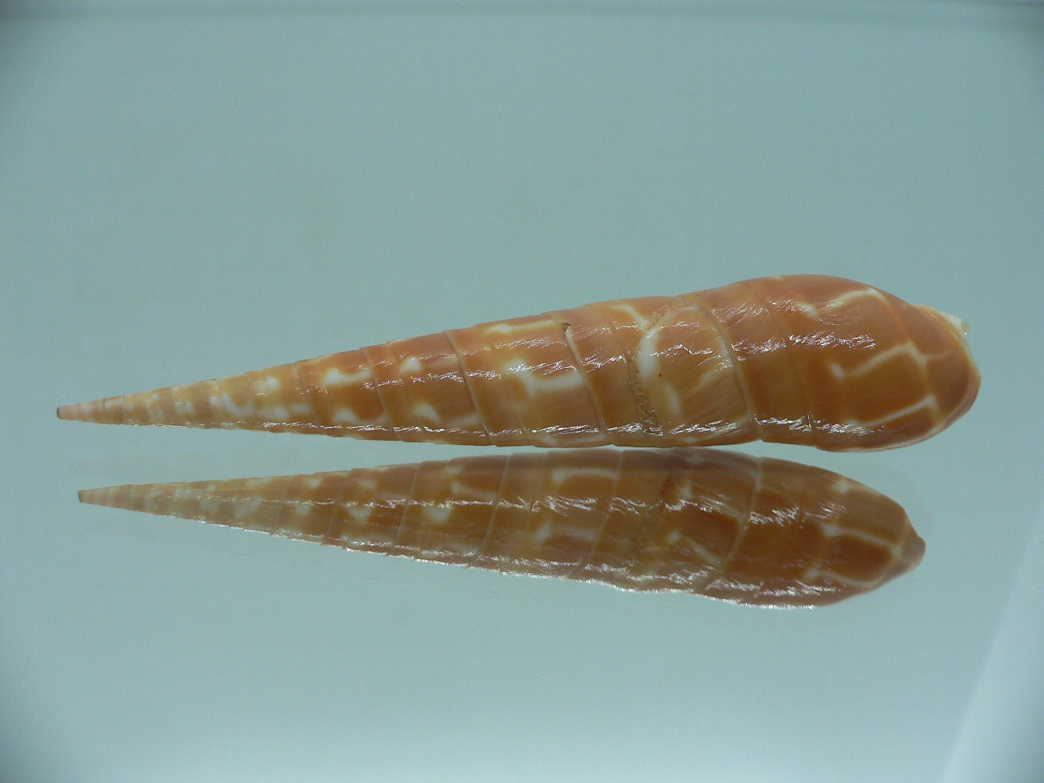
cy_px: 392
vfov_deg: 40.7
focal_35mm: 35
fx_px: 1056
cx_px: 522
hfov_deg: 52.6
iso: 80
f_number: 2.8
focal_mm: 4.6
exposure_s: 1/60
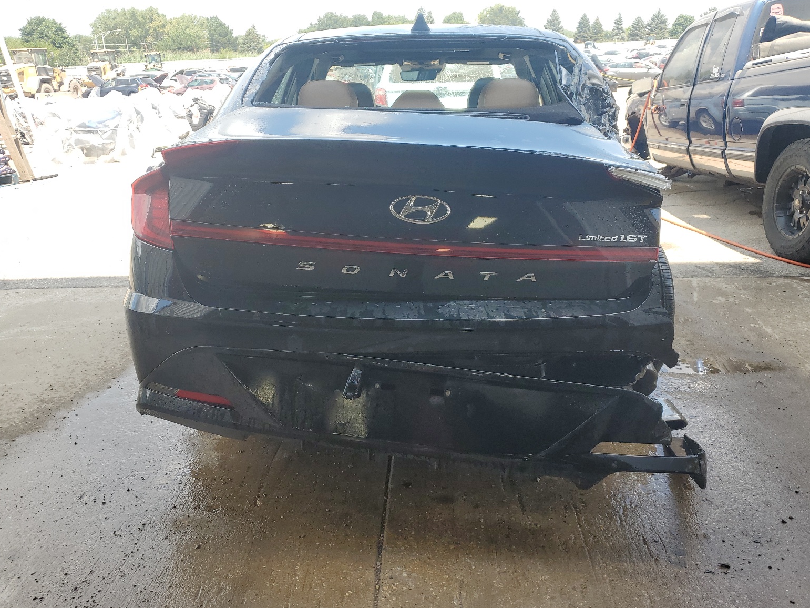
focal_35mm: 27
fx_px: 632
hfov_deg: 65.3
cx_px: 413
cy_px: 309
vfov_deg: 51.4
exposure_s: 1/667
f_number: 1.5
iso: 50
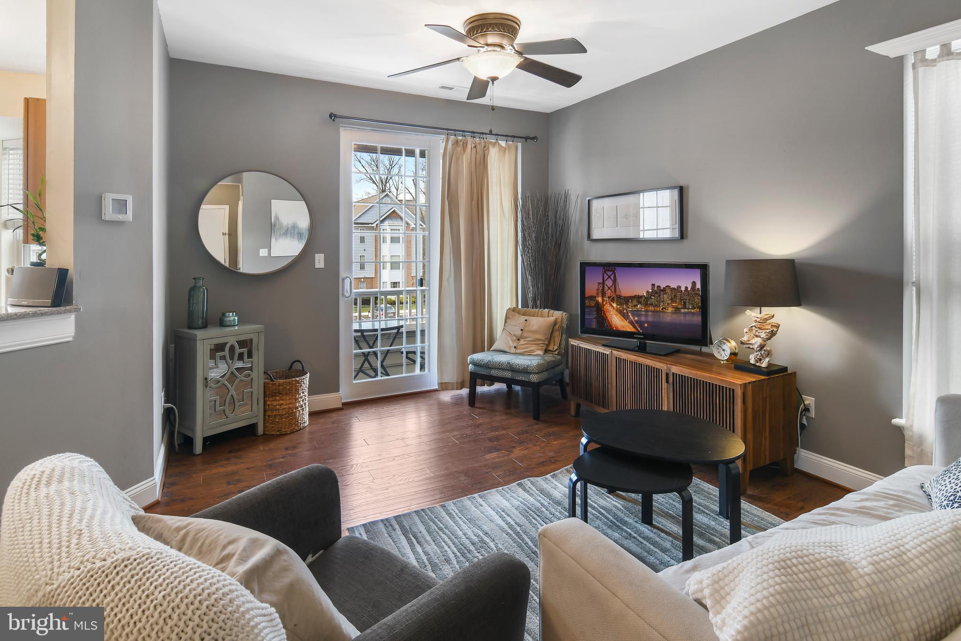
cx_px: 480
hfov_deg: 90.0
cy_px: 320
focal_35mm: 18
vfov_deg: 67.4
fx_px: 480
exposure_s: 1/13
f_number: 8
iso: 100
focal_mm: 12
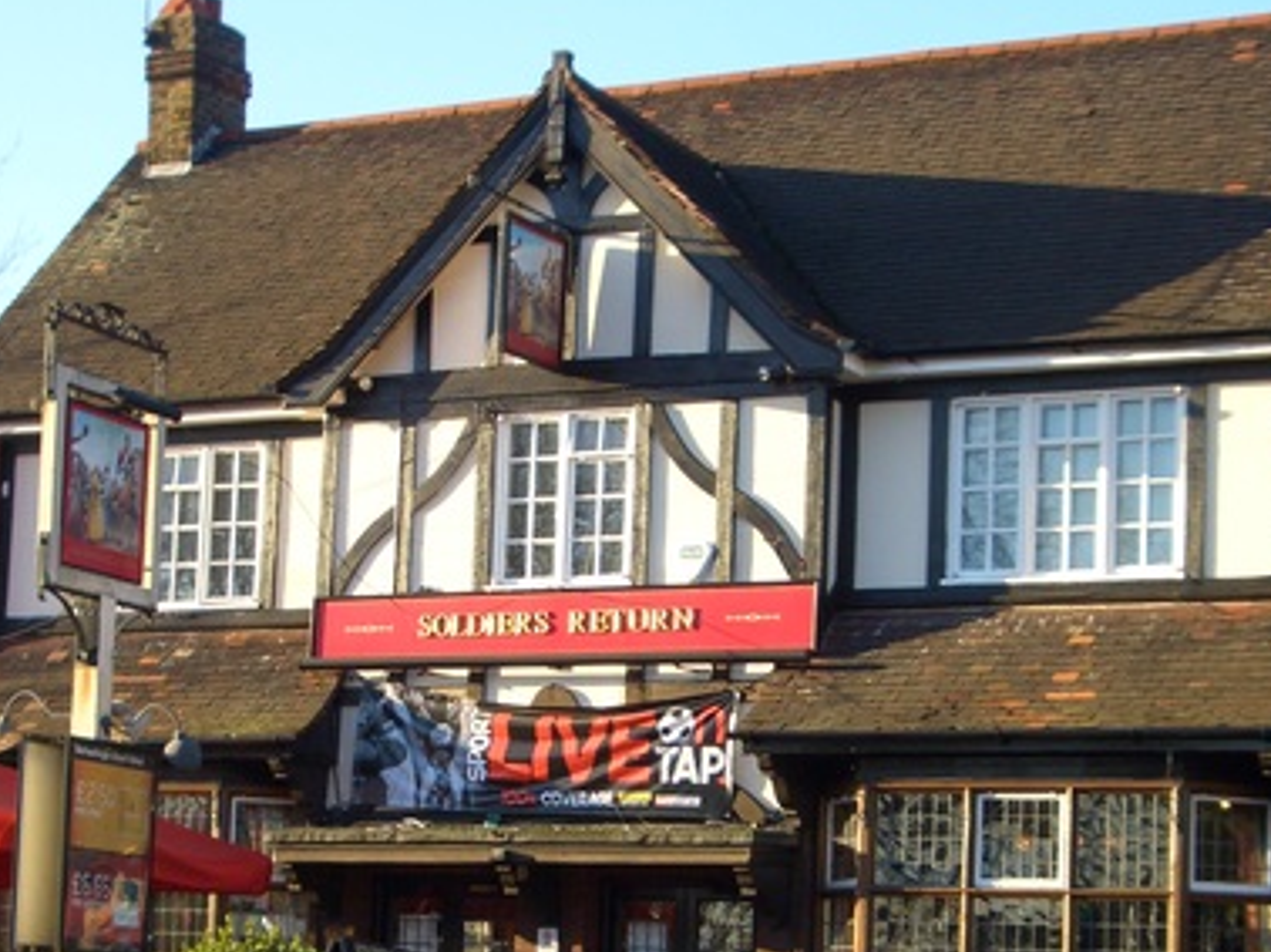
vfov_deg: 17.6
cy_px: 760
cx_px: 568
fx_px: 3046
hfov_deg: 23.6
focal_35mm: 83
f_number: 3.1
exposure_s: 1/200
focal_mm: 8.2
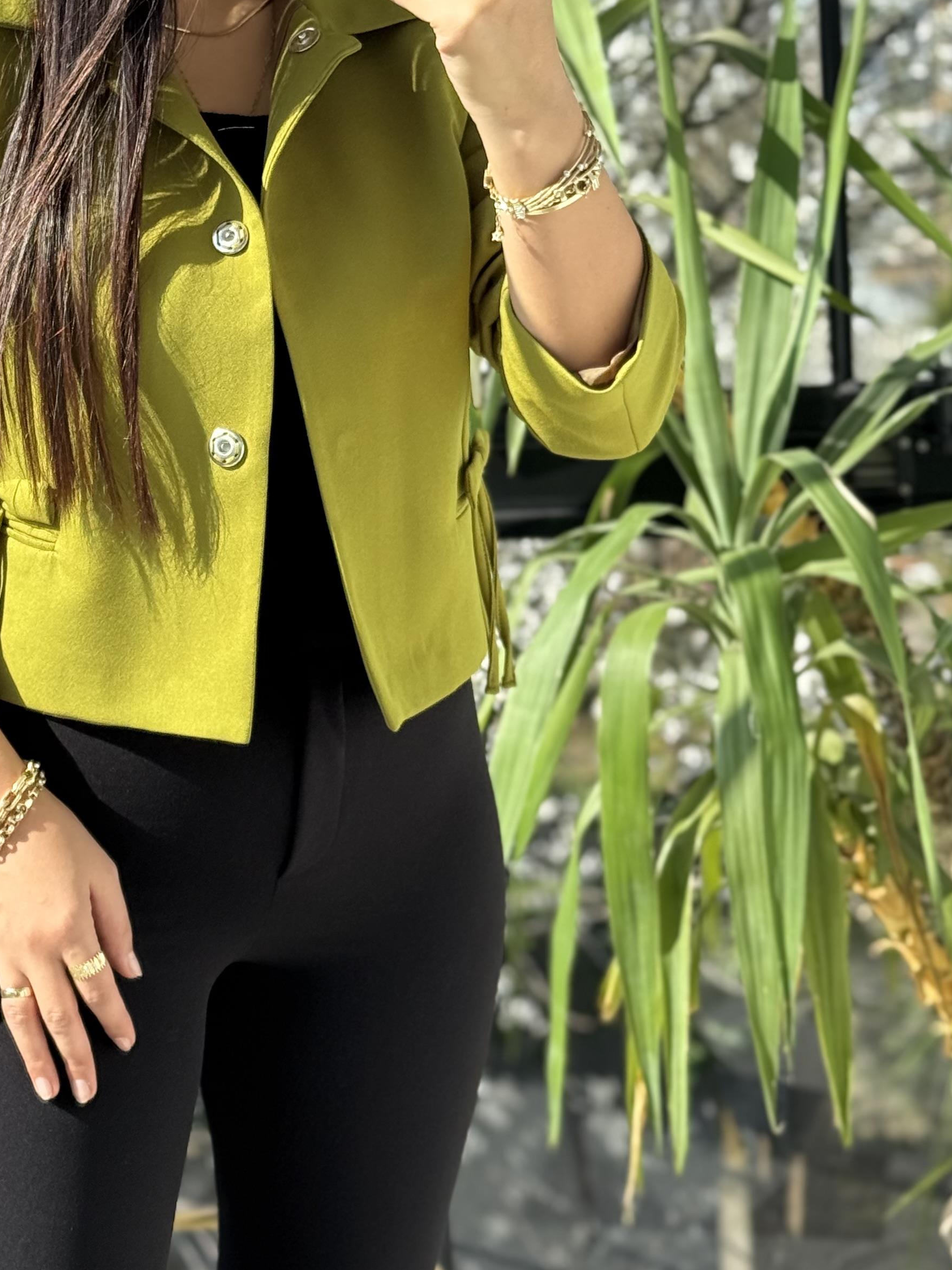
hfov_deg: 17.9
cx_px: 222
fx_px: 3007
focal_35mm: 82
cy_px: 411
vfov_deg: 23.7
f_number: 1.78
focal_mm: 6.76
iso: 100
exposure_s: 1/1070
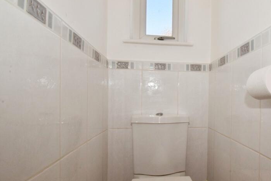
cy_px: 98
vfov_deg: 57.2
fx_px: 166
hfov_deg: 76.2
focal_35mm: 22
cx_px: 180
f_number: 22
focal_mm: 10
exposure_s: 1/60
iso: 1000
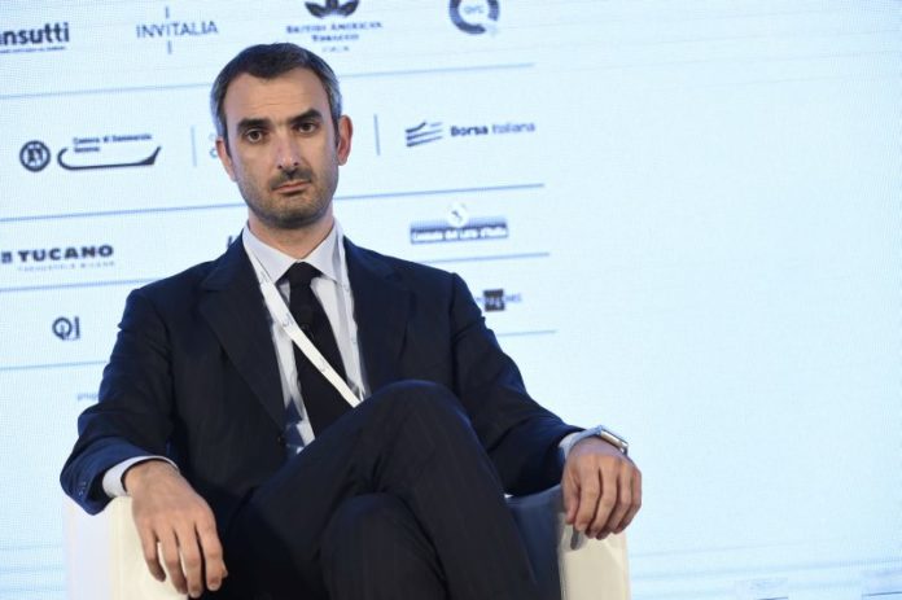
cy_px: 300
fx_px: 3380
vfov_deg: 10.1
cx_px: 451
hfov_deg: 15.2
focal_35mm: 135
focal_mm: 135
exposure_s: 1/200
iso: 2000
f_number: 6.3
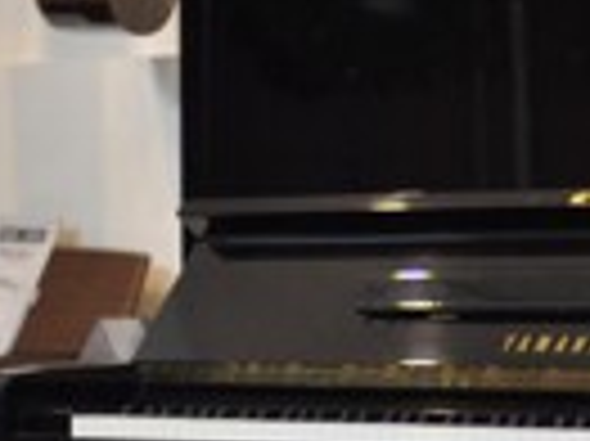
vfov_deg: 6.0
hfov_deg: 7.9
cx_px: 619
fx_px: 4223
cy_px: 470
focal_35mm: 248
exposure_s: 1/60
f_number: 1.4
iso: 400
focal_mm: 50
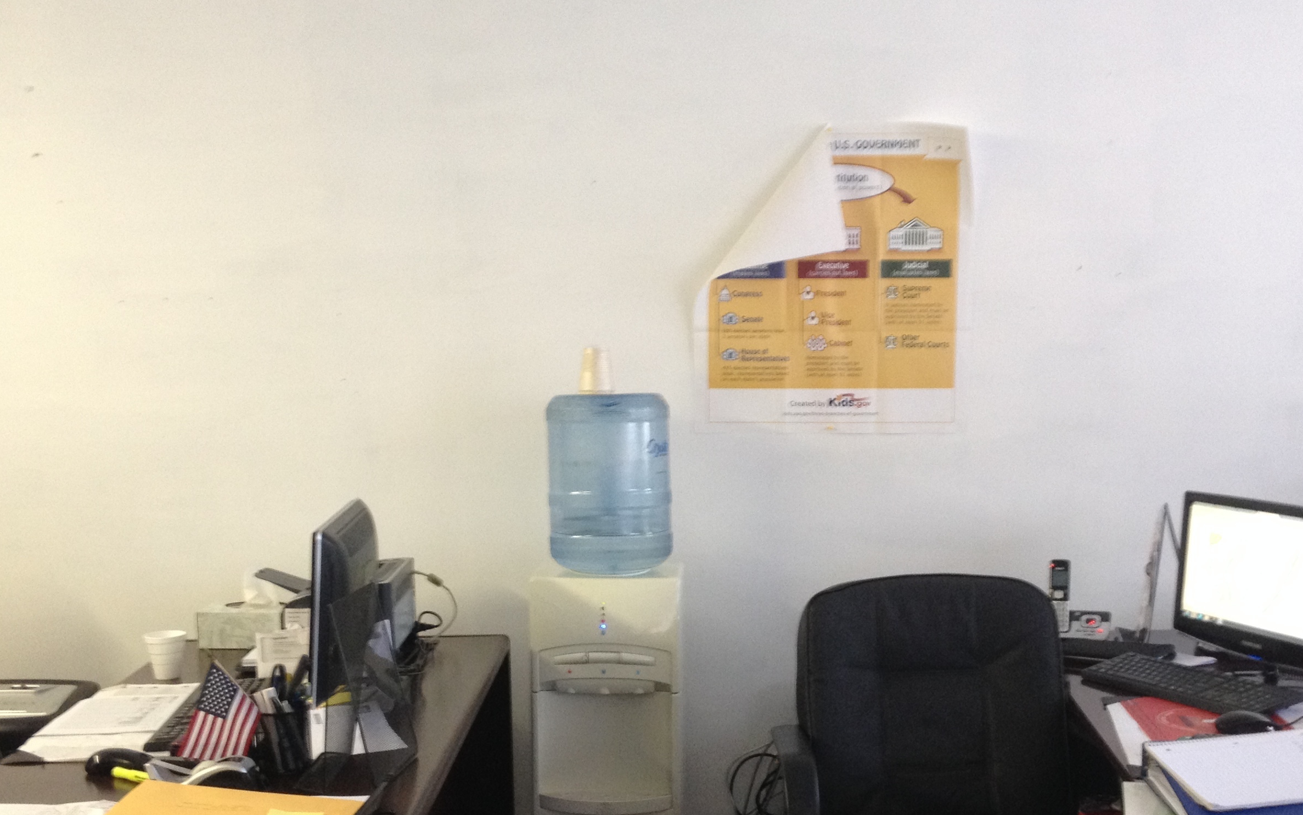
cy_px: 540
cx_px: 696
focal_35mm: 51
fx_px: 1811
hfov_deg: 39.5
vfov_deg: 25.2
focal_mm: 4.28
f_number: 2.4
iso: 125
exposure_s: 1/20
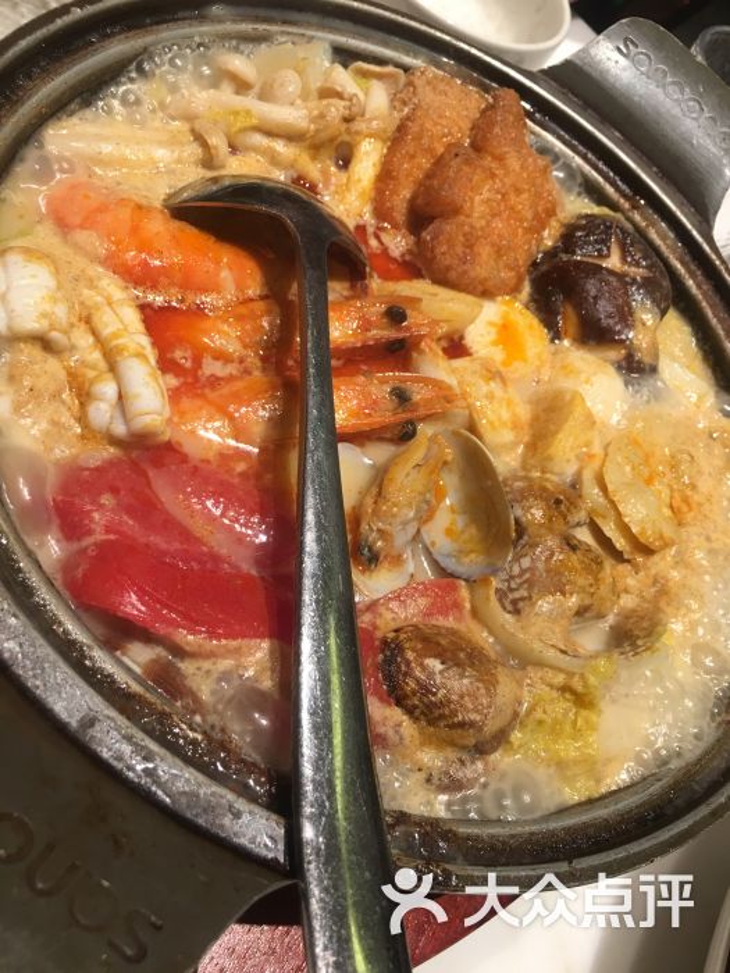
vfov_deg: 61.7
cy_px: 486
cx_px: 365
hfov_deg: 48.2
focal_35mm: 29
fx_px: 815
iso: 40
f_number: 2.2
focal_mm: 4.15
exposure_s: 1/17
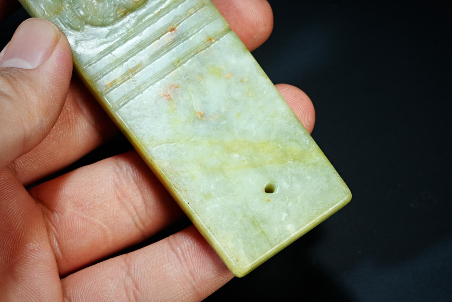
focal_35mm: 115
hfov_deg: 17.8
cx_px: 226
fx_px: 1444
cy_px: 151
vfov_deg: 11.9
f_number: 18
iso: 100
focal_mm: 77
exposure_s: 1/160
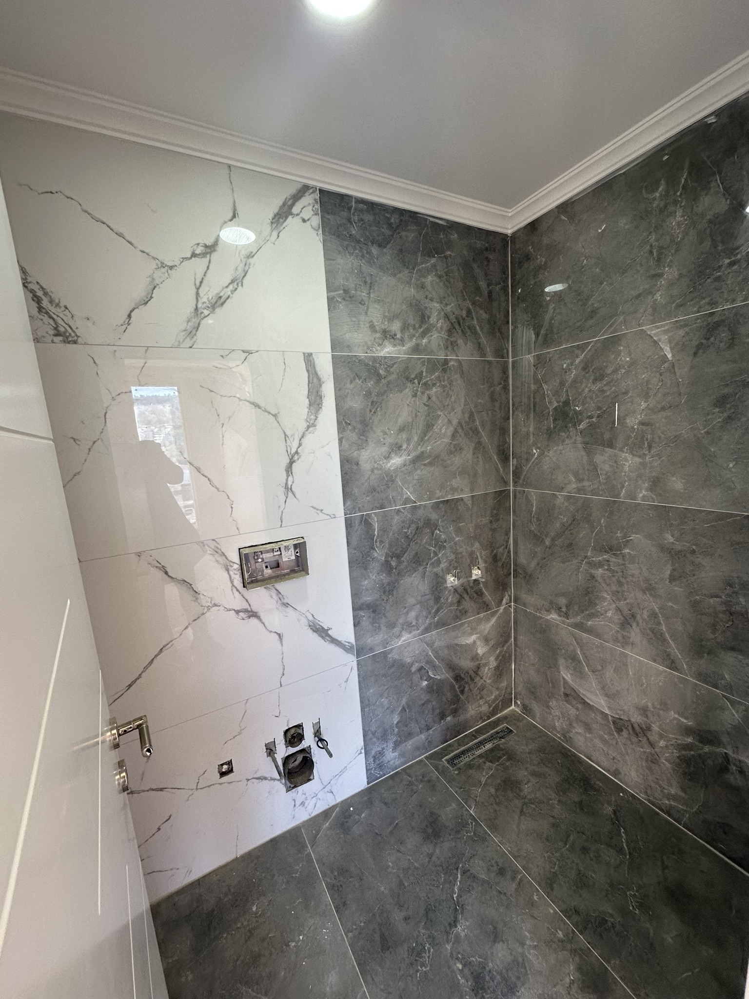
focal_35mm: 14
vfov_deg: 102.1
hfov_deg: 85.7
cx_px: 374
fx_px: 404
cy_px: 500
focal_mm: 2.22
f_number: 2.2
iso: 125
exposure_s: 1/100
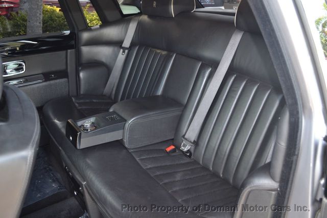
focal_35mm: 33
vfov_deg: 40.0
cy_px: 109
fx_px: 300
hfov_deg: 57.2
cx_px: 164
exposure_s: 1/60
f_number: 4
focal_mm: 22
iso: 400
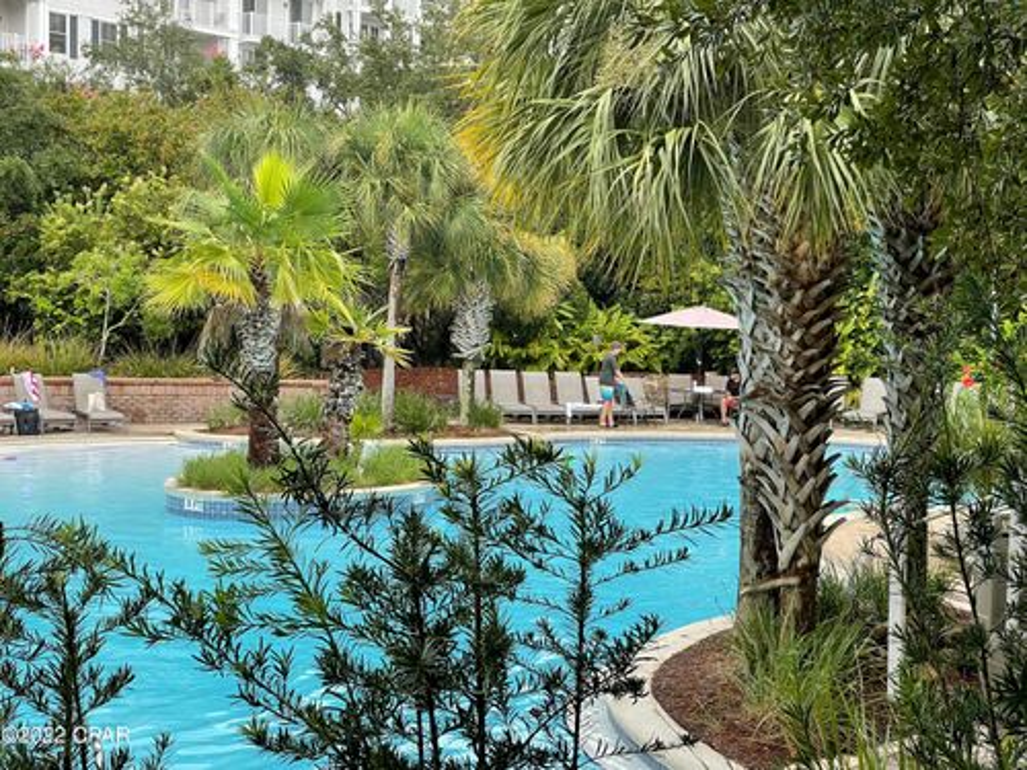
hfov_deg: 30.3
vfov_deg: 22.9
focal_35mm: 64
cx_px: 514
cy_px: 385
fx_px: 1899
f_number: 2.2
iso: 20
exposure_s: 1/119
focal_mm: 7.5
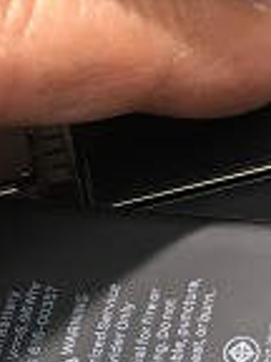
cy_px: 58
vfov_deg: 15.2
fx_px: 1347
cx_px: 354
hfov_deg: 11.2
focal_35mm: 129
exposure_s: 1/30
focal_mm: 4.15
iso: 64
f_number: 2.2
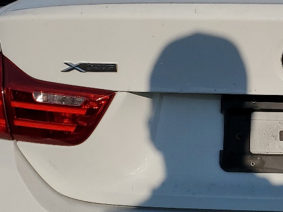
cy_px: 115
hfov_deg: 21.2
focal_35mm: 88
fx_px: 720
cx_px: 303
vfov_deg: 16.8
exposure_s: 1/10000
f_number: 1.5
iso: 50
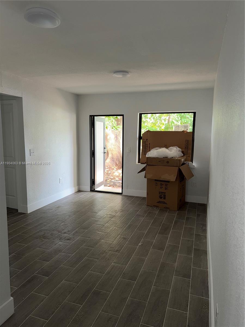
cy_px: 164
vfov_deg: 71.6
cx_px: 122
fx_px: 226
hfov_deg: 56.8
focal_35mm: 24
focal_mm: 6.76
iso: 100
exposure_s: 1/29
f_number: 1.78
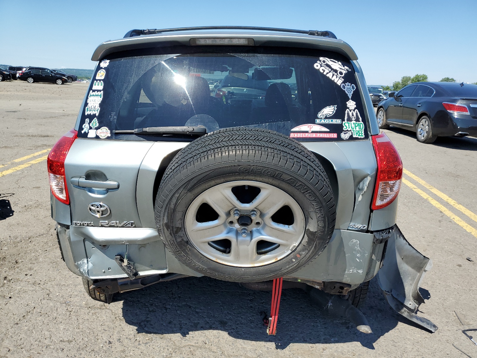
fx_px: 358
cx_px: 238
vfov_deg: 53.1
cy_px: 179
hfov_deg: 67.3
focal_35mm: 26
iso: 50
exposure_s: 1/2500
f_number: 1.5
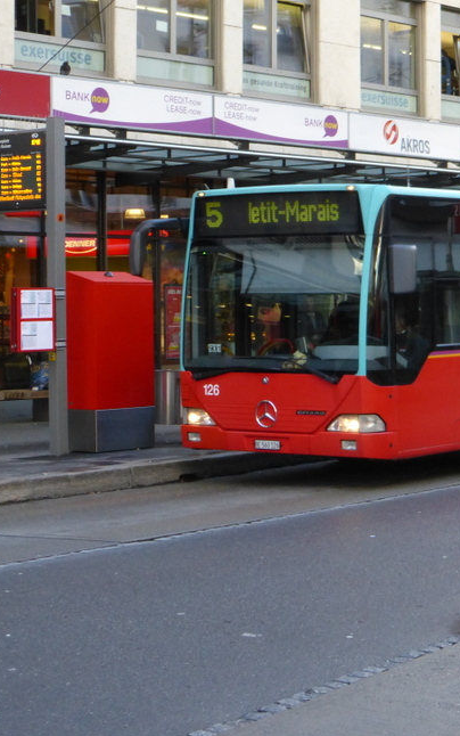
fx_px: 1744
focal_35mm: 87
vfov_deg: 23.8
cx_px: 517
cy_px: 318
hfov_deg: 14.6
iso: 320
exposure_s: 1/125
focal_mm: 9
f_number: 4.4
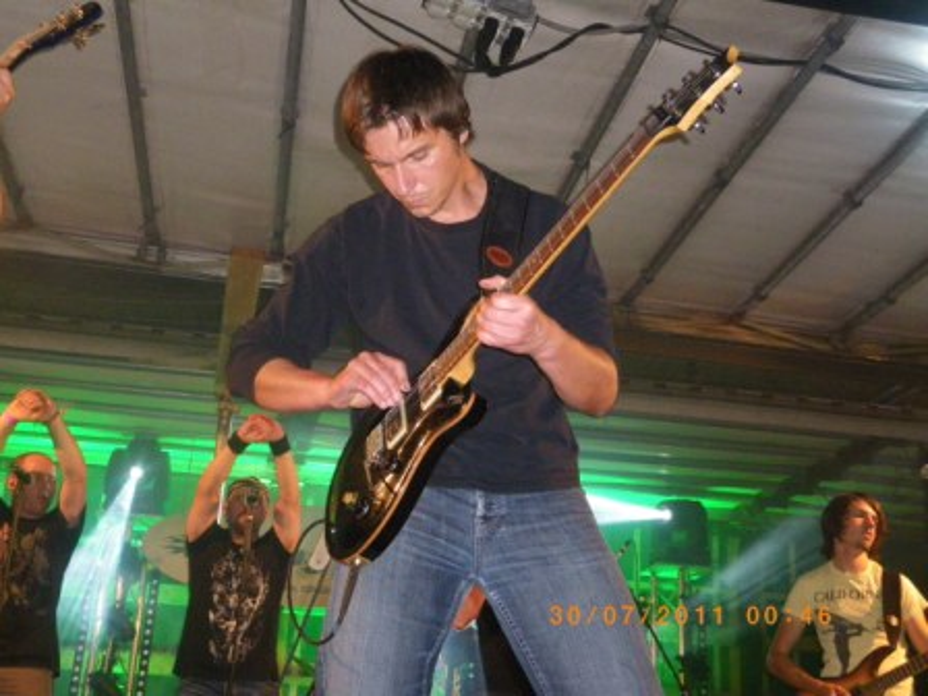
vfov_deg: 31.5
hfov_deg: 41.2
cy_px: 348
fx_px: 1233
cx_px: 464
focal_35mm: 46
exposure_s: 1/80
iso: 800
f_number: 3.3
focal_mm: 8.2
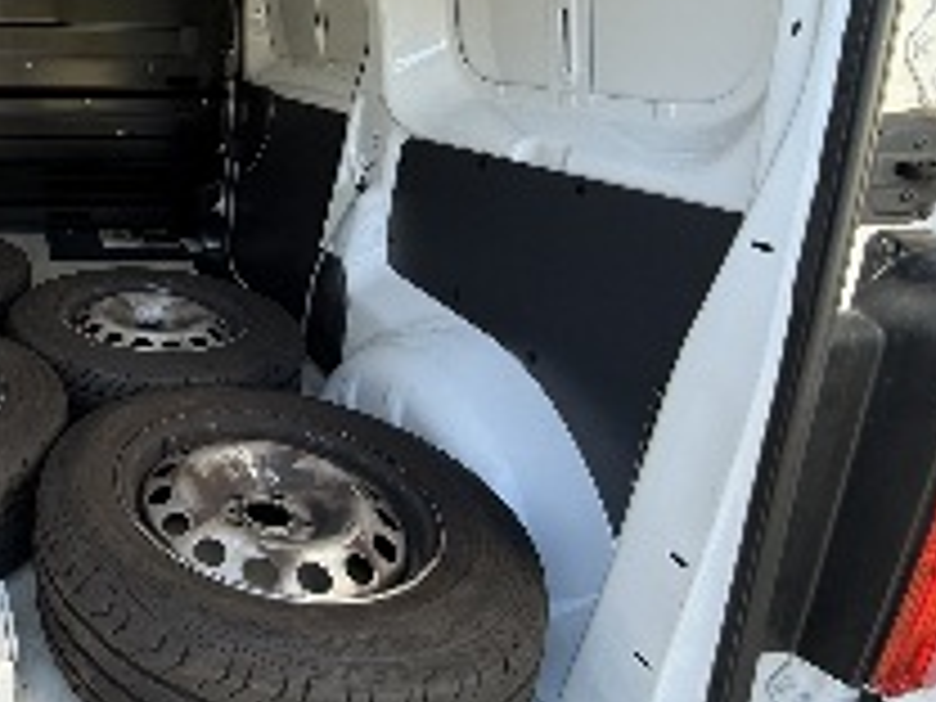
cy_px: 216
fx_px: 757
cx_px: 27
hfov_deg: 52.3
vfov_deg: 48.6
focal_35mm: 28
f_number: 2.2
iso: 125
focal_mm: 2.22
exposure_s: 1/99
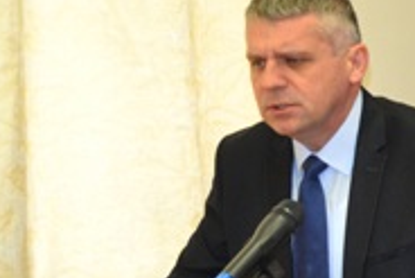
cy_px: 261
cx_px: 677
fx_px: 1927
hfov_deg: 11.6
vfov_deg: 8.2
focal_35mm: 167
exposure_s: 1/60
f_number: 4.8
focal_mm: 32
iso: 1250
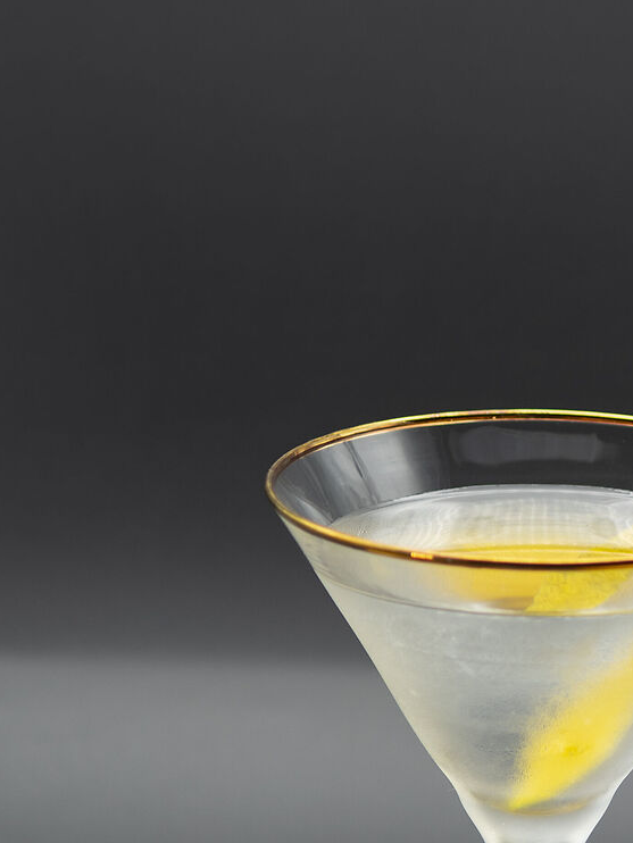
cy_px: 498
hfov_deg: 4.0
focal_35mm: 373
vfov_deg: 5.3
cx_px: 759
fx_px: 9089
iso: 100
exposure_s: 1/50
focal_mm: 120
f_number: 4
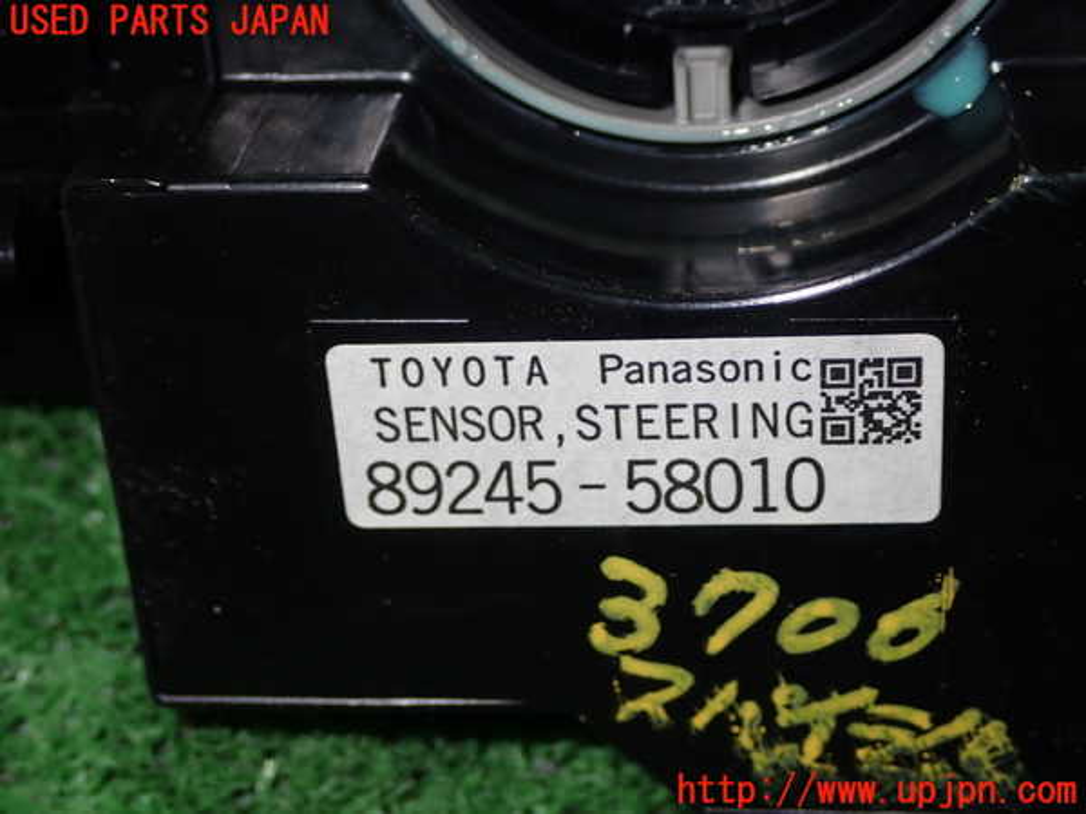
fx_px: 2102
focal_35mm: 67
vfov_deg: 21.9
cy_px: 407
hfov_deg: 29.0
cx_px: 543
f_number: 11
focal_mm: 11.88
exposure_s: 1/60
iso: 200
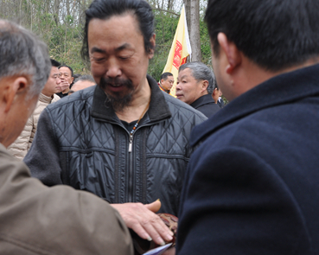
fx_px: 604
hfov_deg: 29.4
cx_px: 109
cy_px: 90
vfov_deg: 23.8
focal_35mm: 64
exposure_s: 1/125
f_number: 5.6
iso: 200
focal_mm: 28
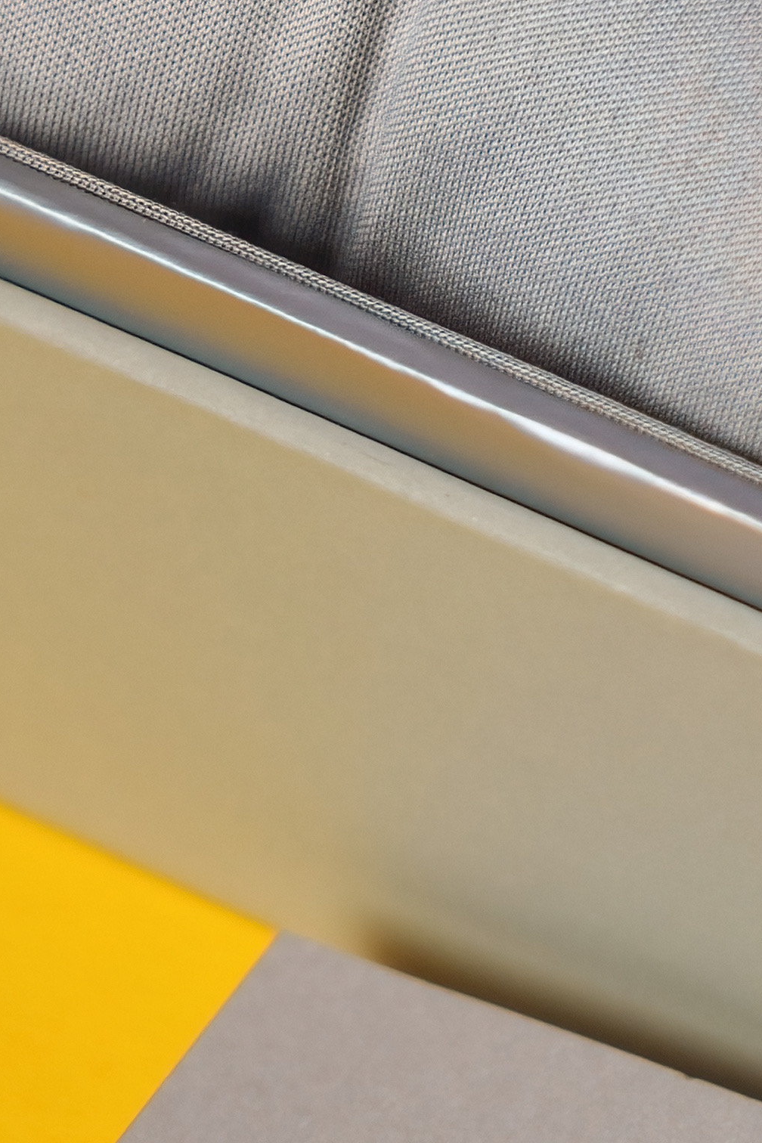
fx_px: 10159
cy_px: -109
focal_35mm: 320
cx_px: 832
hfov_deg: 4.3
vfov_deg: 6.4
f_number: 4
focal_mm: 70
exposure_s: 1/60
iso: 160
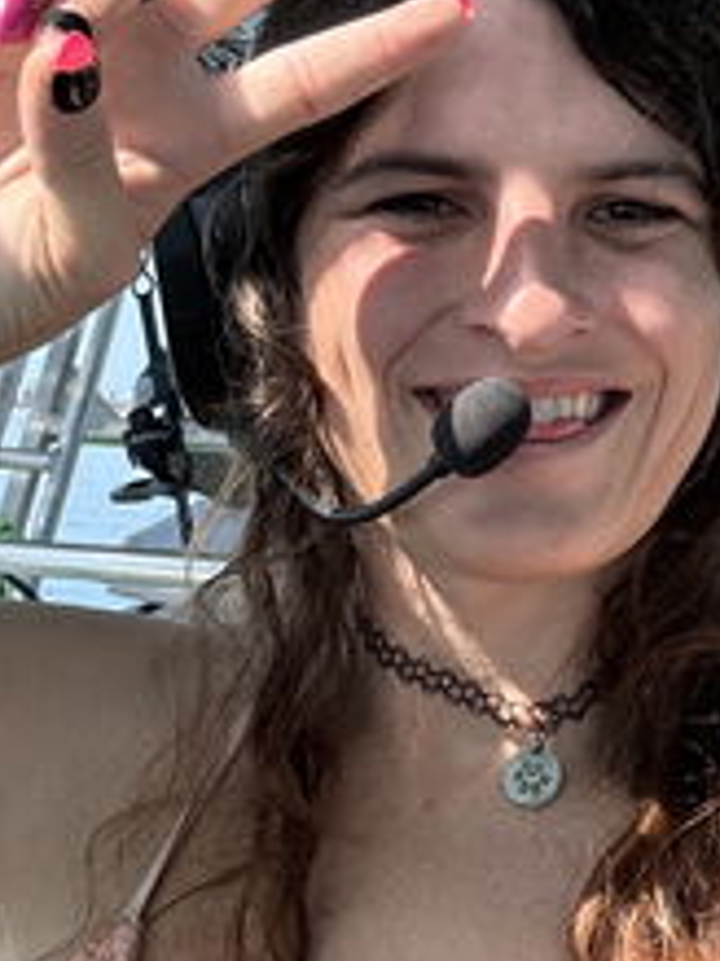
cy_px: 494
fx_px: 2026
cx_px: 522
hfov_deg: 20.0
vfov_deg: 26.7
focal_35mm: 73
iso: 25
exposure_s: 1/383
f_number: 1.9
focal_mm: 2.69
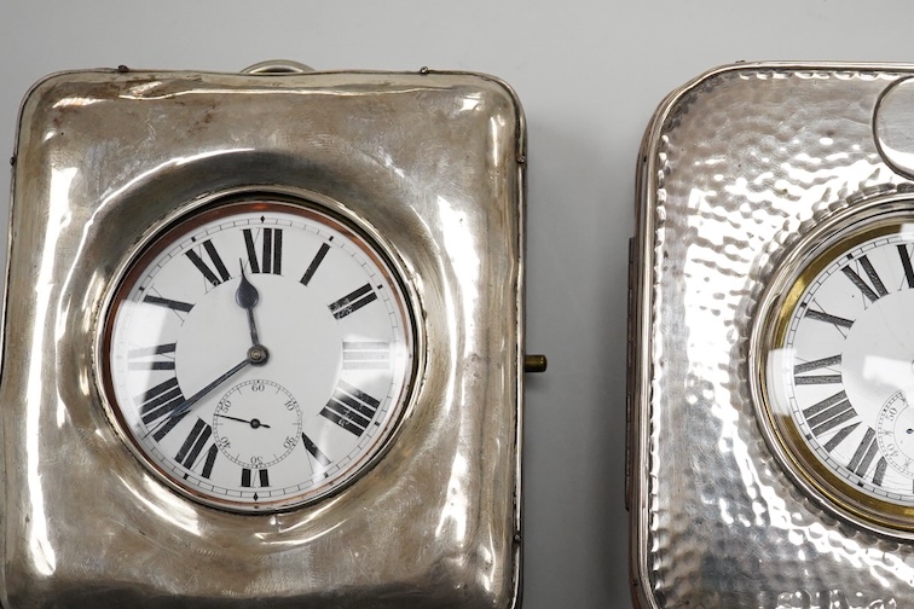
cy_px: 390
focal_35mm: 67
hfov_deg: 29.9
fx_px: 1701
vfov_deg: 20.3
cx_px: 591
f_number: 5.6
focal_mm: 30
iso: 2500
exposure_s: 1/640
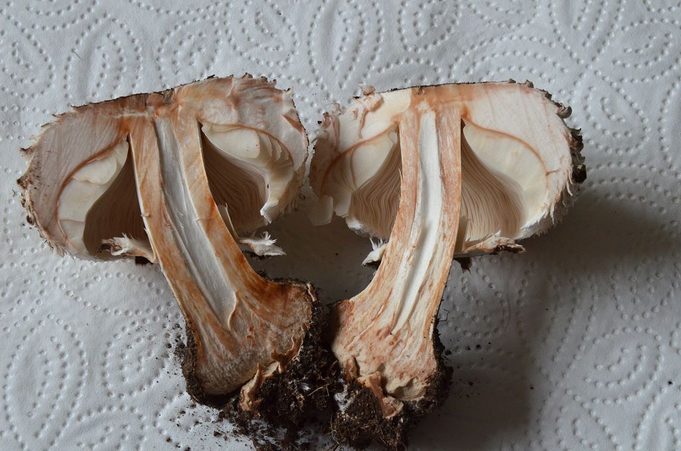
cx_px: 340
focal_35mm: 120
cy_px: 226
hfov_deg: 17.1
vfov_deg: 11.4
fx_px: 2265
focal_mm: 80
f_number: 16
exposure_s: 1/100
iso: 1250
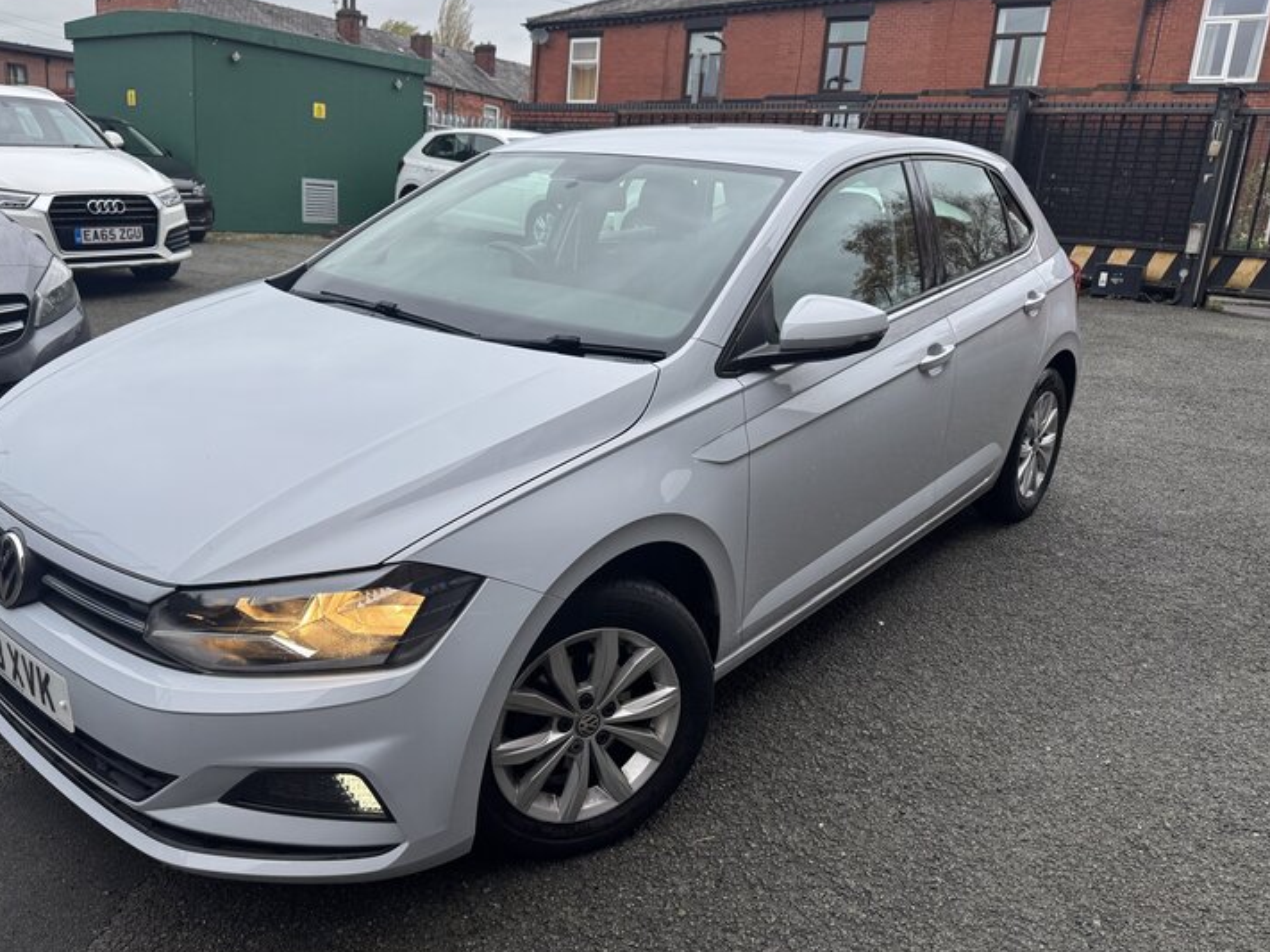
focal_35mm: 27
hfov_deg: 65.3
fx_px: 990
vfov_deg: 51.3
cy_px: 452
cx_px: 589
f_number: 1.78
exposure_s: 1/100
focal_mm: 6.76
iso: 160
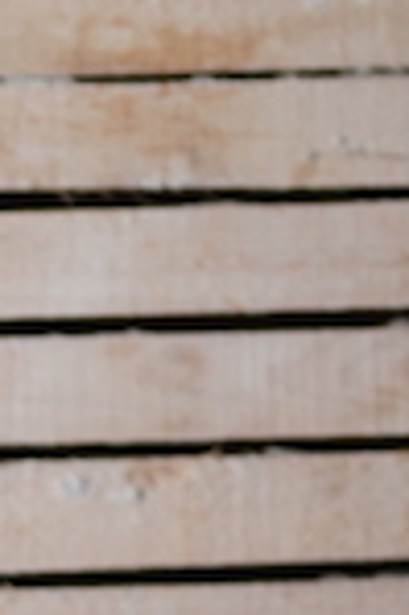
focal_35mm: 586
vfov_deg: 3.4
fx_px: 10009
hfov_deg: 2.3
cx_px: -733
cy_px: 2035
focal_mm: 85
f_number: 2.2
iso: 500
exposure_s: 1/100
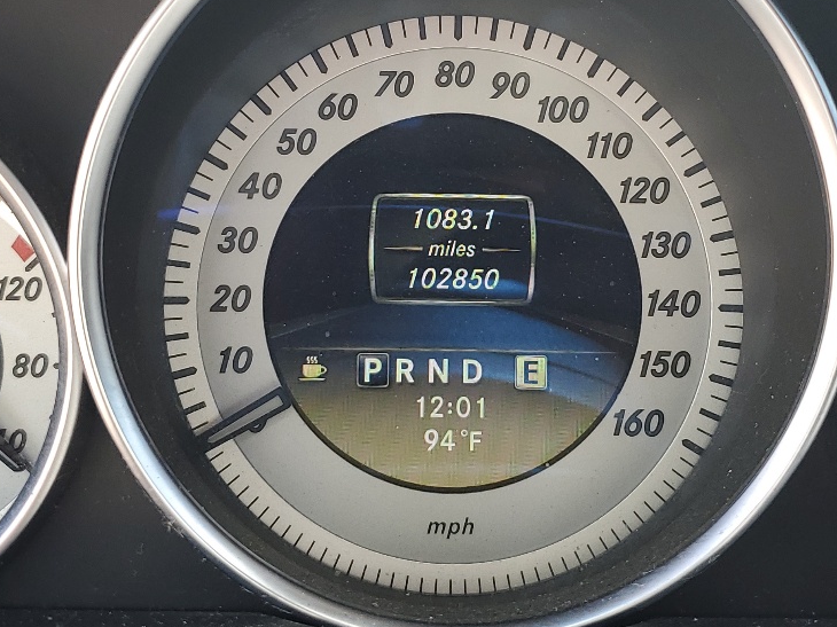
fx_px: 1378
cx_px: 441
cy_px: 221
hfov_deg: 33.8
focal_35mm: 57
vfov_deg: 25.5
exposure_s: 1/179
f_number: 1.5
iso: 50
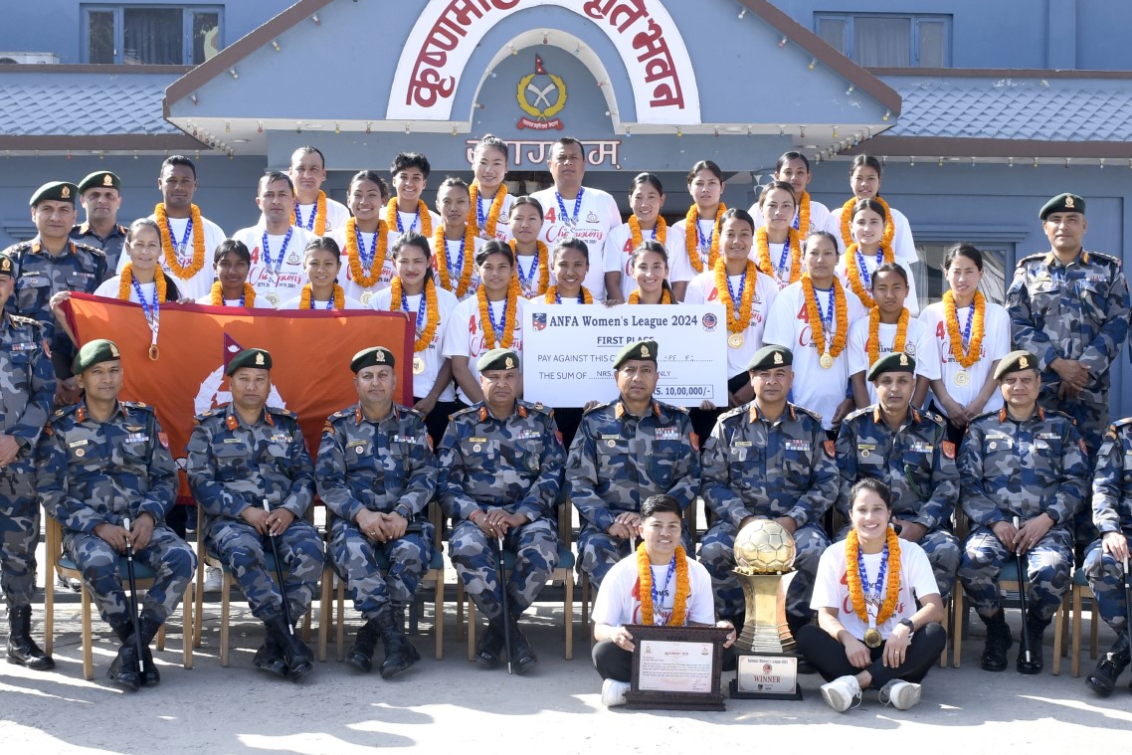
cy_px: 380
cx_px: 618
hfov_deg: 41.9
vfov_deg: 28.7
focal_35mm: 47
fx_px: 1478
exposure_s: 1/200
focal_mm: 22
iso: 200
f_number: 7.1
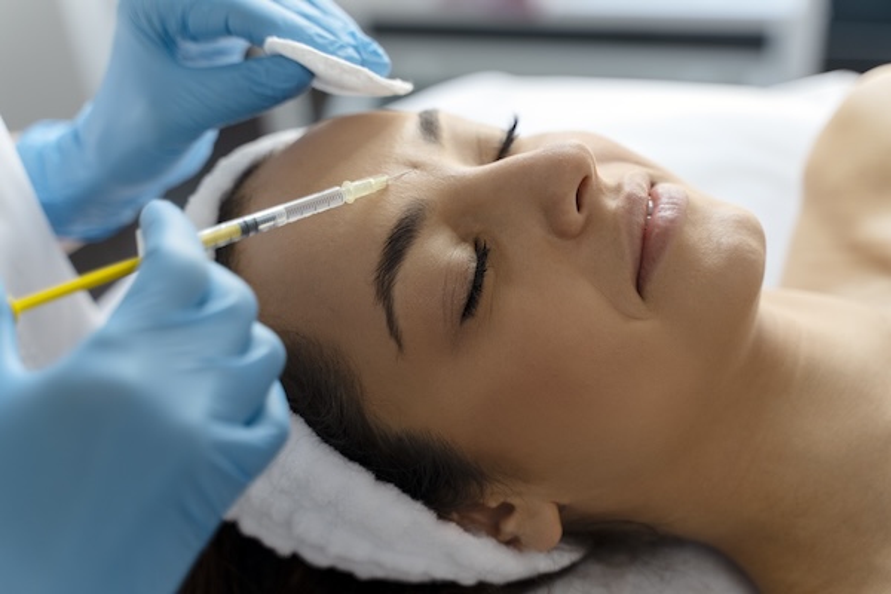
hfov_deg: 32.9
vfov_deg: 22.3
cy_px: 297
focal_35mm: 61
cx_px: 446
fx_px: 1510
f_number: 2.8
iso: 320
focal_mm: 61
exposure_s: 1/200
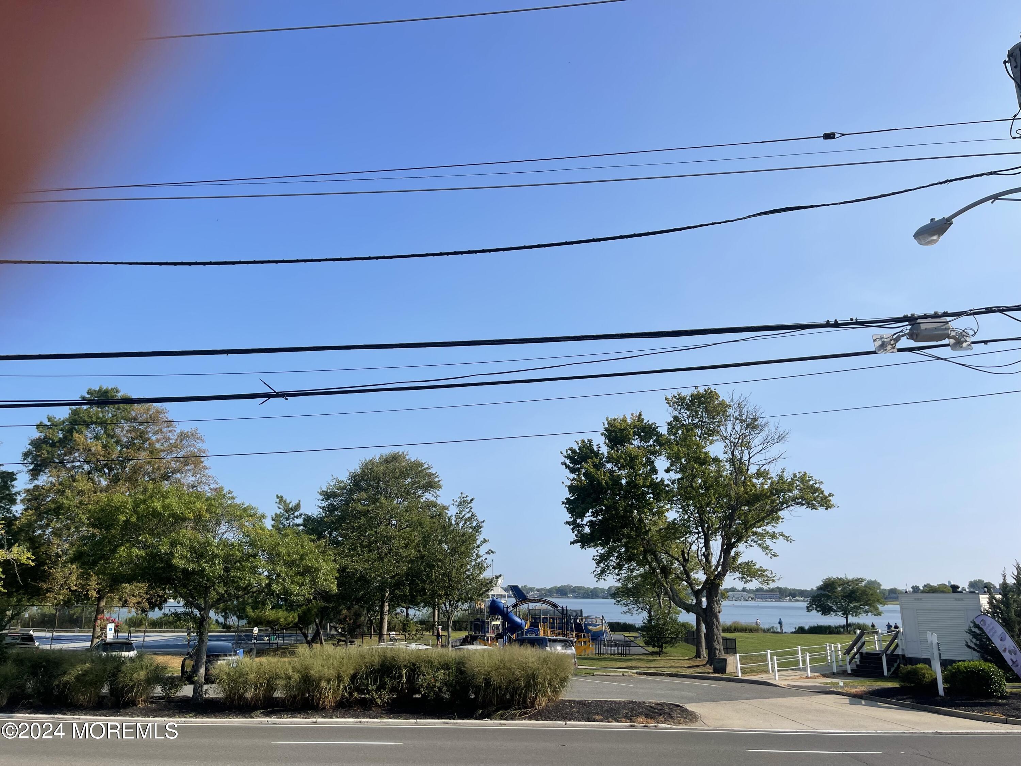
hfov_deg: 69.4
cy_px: 383
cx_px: 510
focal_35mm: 25
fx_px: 737
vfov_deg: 54.9
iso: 32
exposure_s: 1/4202
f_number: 1.6
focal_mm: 5.1
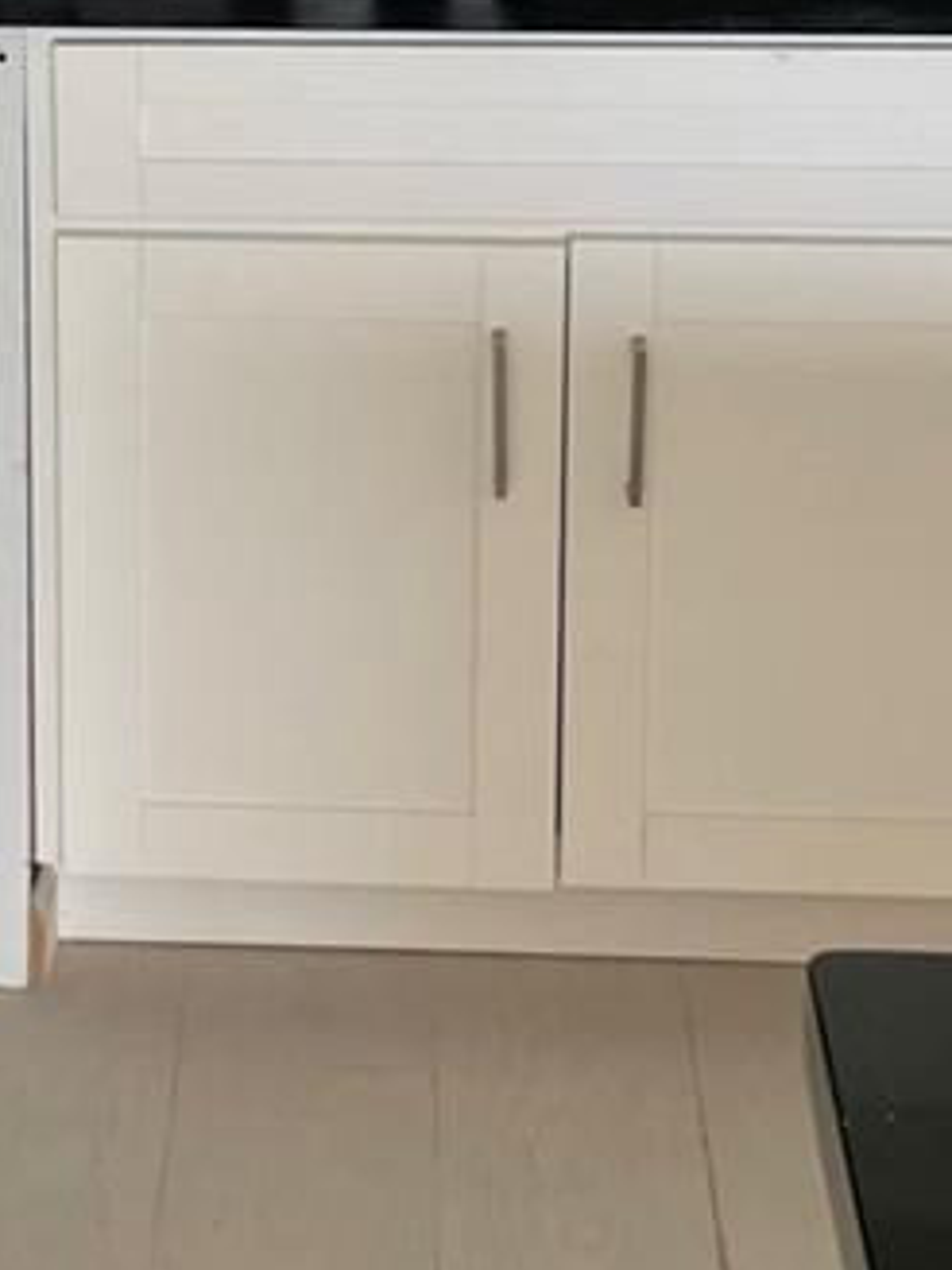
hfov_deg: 15.5
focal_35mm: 95
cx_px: 190
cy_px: 12
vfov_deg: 20.0
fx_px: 3484
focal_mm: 4.2
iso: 125
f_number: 1.6
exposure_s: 1/120
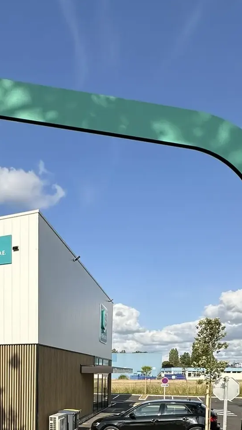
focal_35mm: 30
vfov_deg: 54.7
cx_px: 37
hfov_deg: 37.1
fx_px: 342
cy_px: 397
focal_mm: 2.22
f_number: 2.2
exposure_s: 1/2212
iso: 50
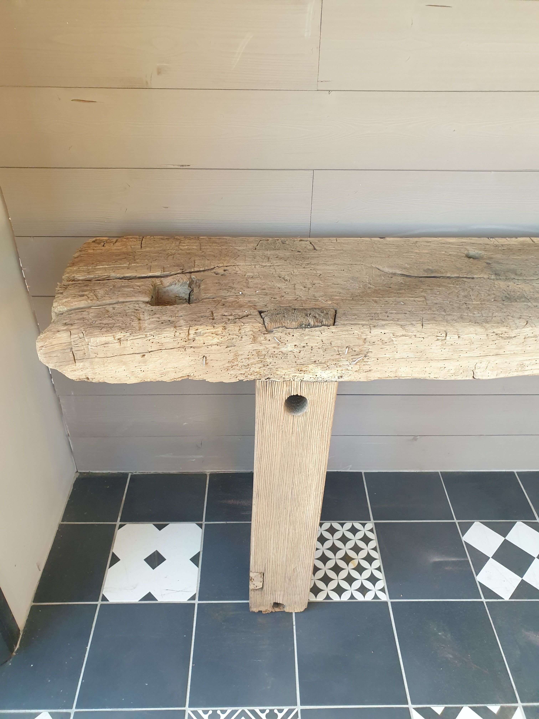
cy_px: 360
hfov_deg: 53.1
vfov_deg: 67.3
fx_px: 540
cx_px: 270
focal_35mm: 26
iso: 400
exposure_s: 1/50
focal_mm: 4.3
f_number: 2.4
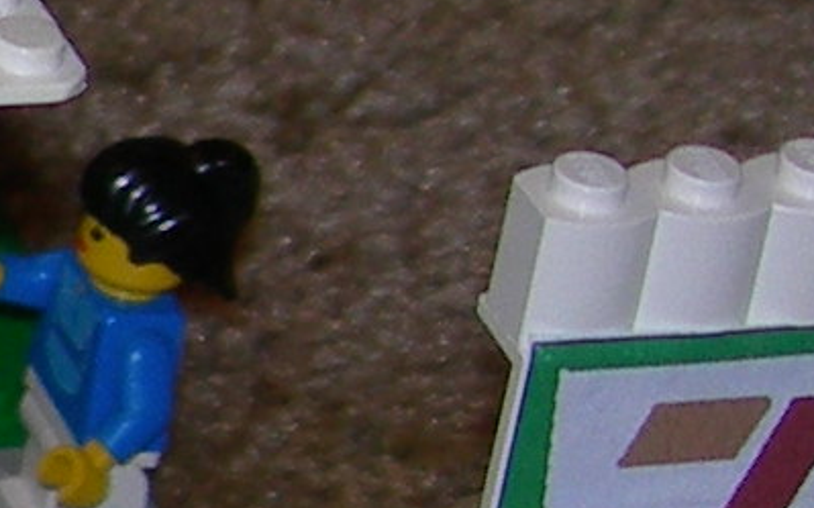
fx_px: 6874
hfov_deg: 6.1
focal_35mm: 310
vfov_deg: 4.2
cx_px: -1961
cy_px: 257
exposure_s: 1/60.1
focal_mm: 7.8
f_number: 2.8
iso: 50
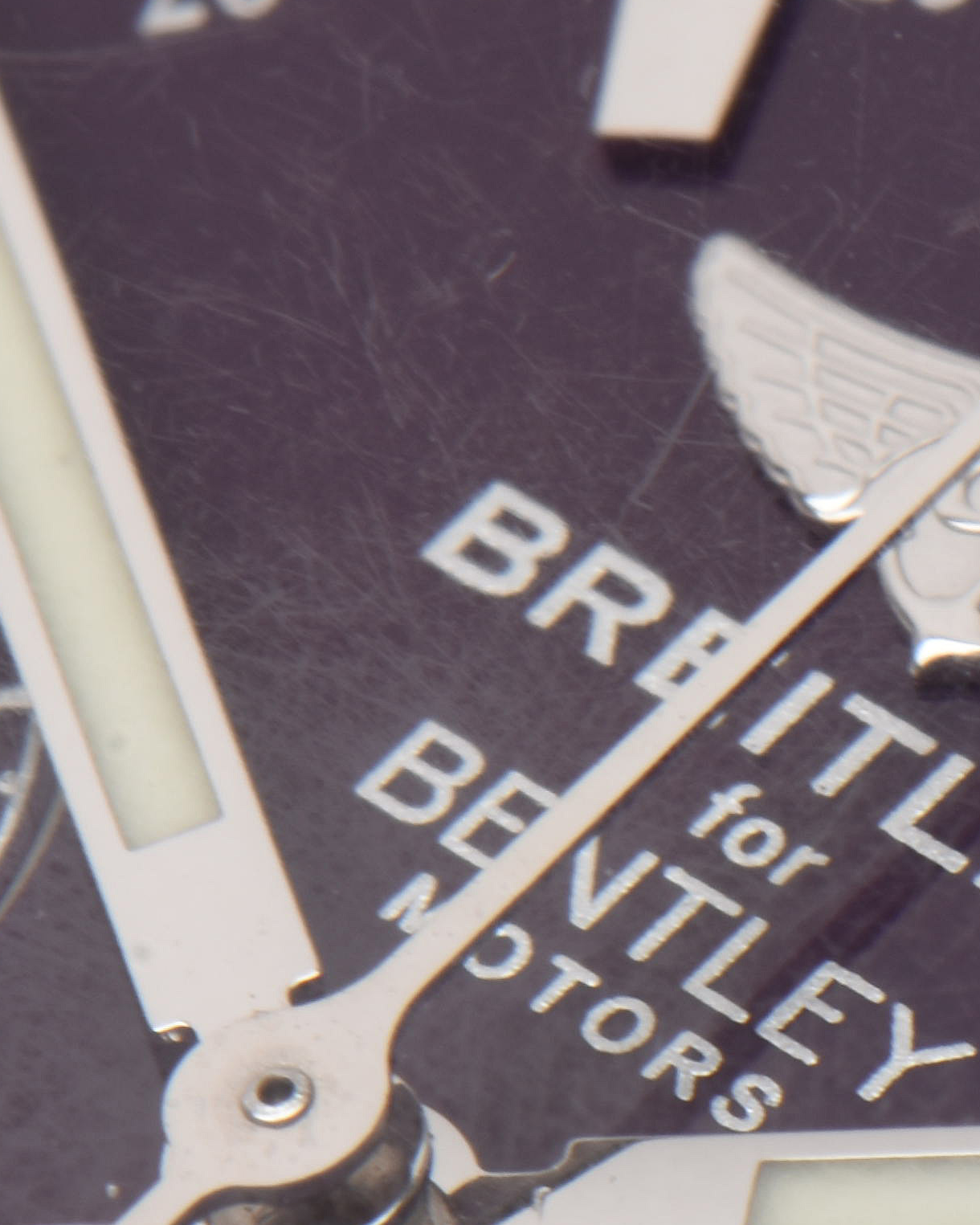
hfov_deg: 3.3
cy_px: 766
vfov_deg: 4.1
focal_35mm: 471
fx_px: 17071
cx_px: 1410
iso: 100
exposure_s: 1/100
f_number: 29
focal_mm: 85
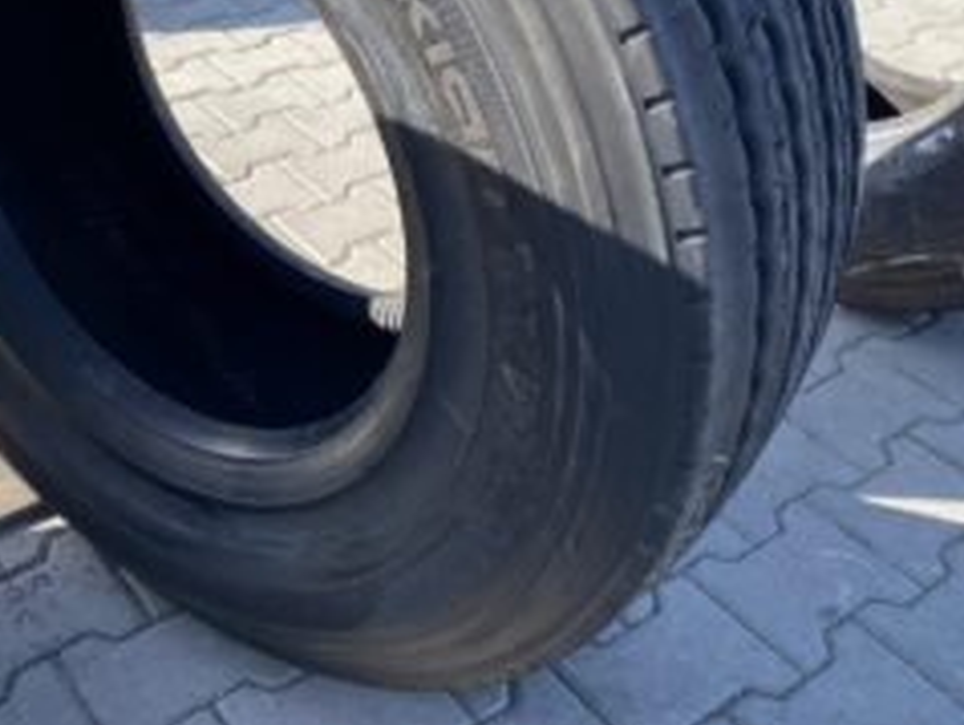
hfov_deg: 40.1
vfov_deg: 29.7
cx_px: 348
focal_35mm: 47
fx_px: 1310
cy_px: 83
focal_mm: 4.25
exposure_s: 1/562
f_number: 1.8
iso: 32
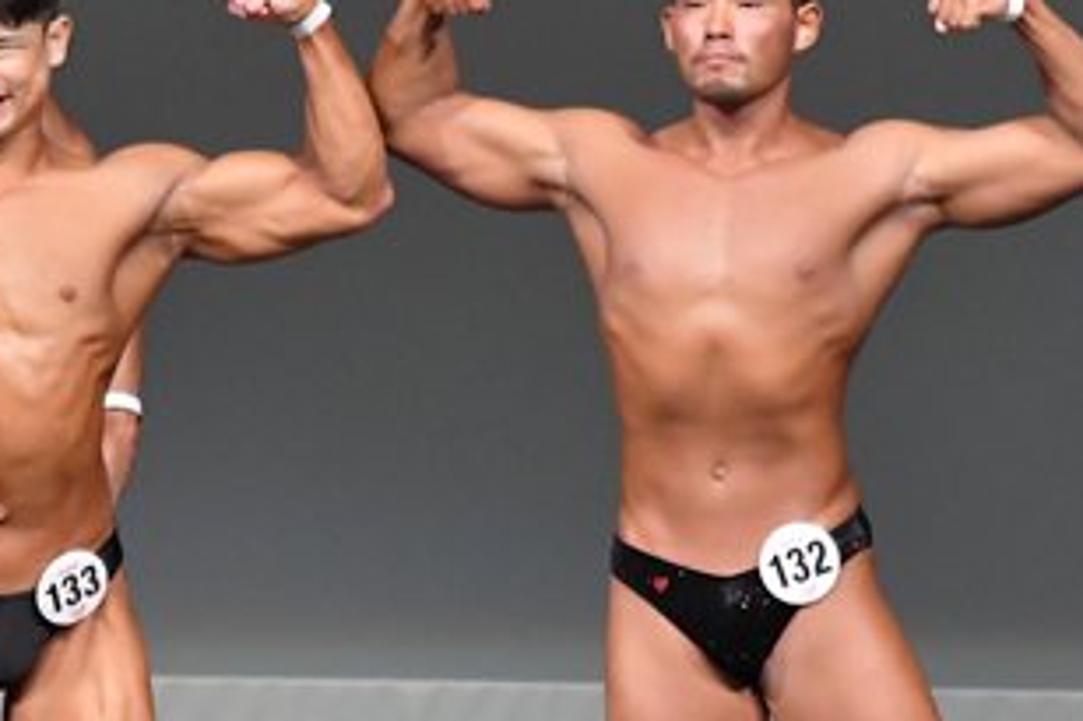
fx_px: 22730
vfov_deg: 1.8
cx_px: 578
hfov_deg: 2.7
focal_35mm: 756
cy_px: 647
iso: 5000
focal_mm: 200
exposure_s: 1/400
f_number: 5.6
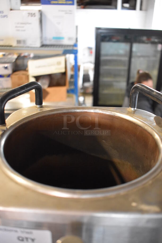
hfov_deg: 40.0
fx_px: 222
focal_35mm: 33
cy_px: 122
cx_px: 81
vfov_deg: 57.2
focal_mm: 22
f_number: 3.8
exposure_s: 1/125
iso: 3600
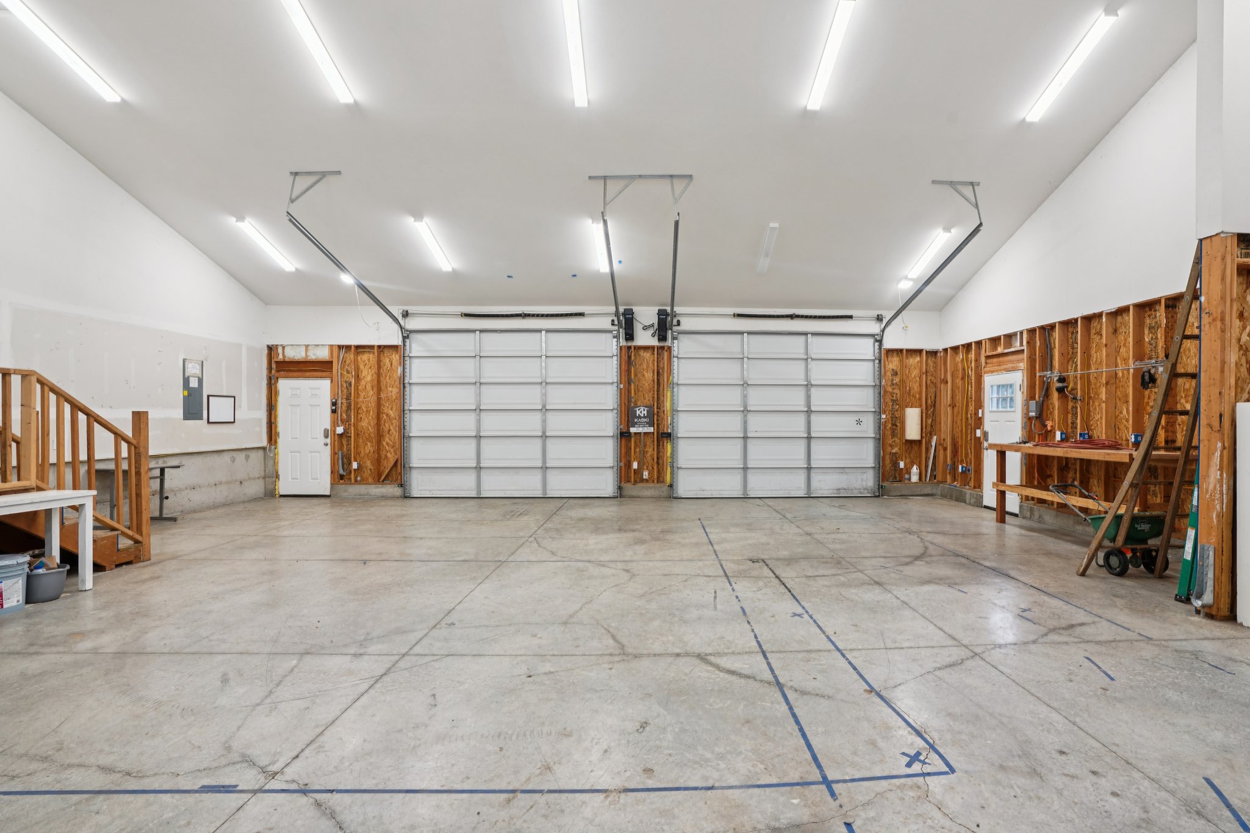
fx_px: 555
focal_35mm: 16
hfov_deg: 96.7
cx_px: 625
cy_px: 416
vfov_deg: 73.7
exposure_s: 1/13
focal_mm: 16
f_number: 8
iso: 400
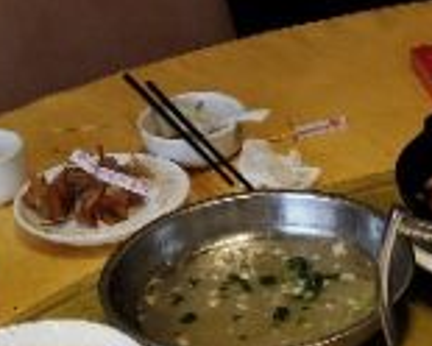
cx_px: 543
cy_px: 682
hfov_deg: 17.1
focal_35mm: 106
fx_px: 1355
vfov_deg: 12.8
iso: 200
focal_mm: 4.1
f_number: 1.7
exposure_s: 1/100
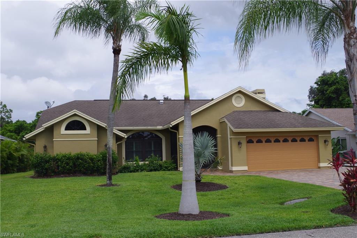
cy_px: 119
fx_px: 357
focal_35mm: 36
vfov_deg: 36.8
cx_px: 178
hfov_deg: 53.1
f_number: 11
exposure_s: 1/125
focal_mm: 24.38
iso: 100
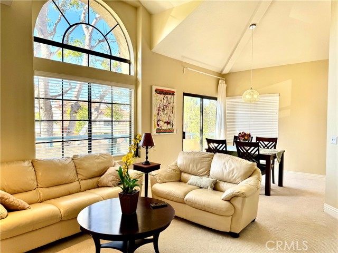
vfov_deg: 56.8
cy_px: 126
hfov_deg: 71.6
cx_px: 169
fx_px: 234
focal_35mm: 24
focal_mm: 6.76
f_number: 1.78
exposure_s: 1/301
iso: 80
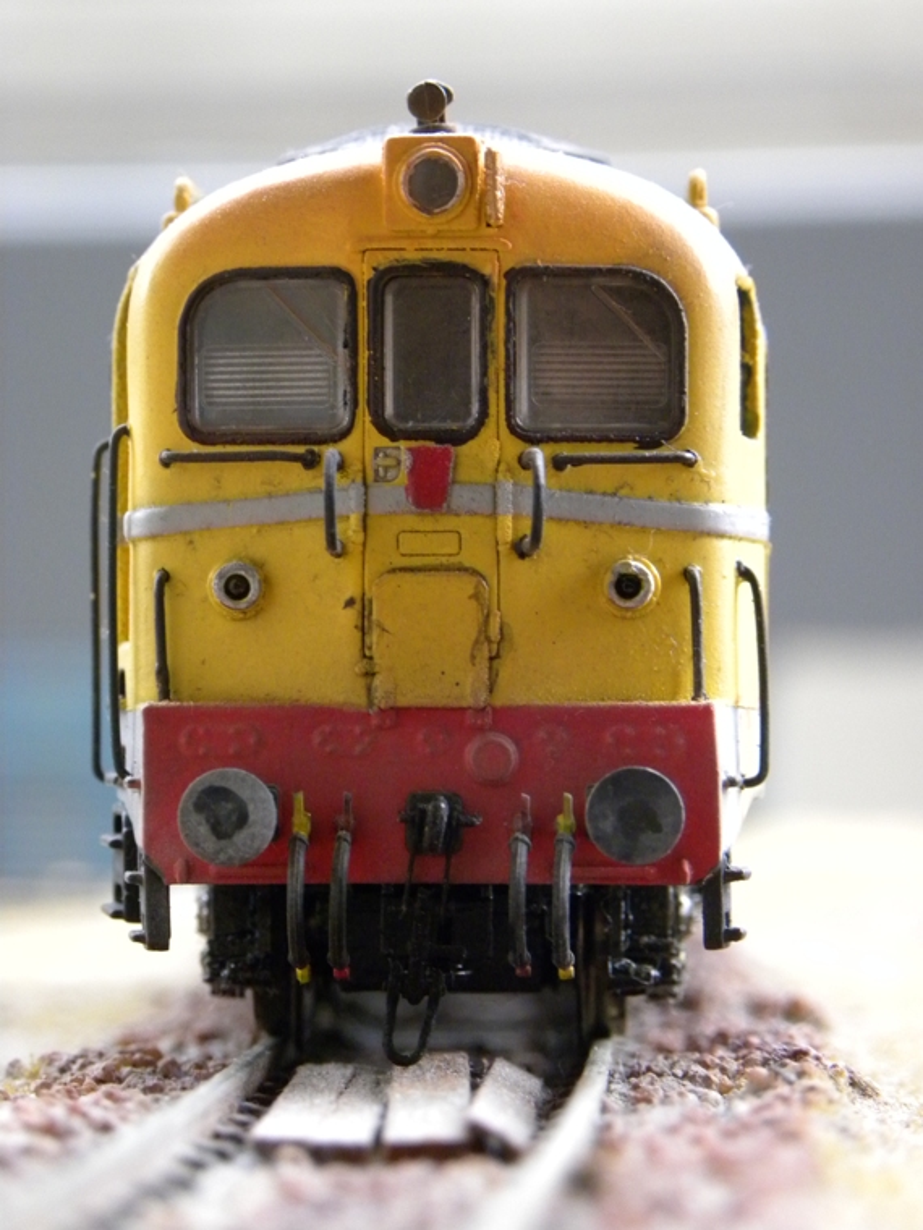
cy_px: 615
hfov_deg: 10.3
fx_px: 5119
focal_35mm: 144
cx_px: 462
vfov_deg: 13.7
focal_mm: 25.7
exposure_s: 1/55.7
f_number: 4.5
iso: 400
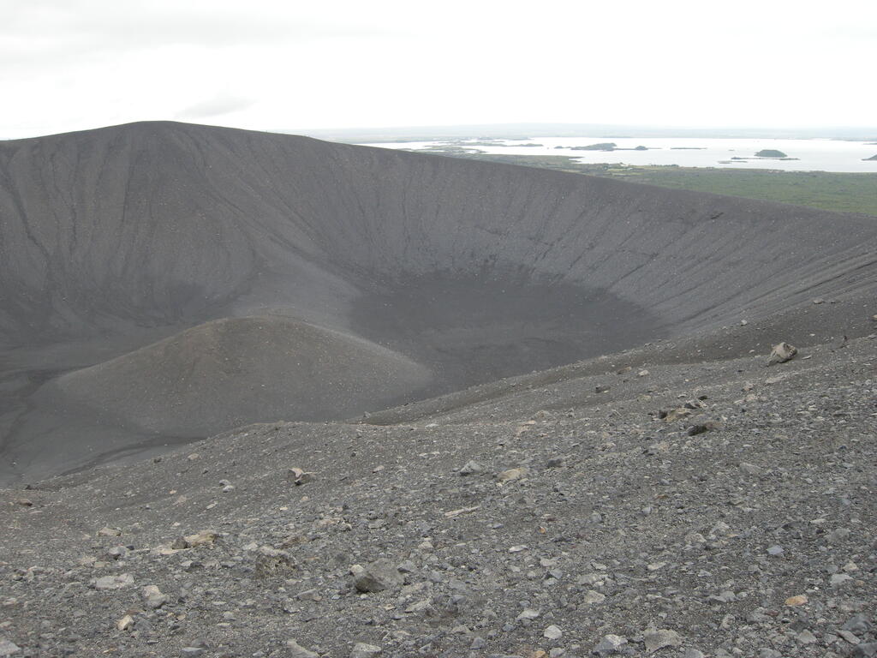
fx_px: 887
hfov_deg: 52.6
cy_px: 329
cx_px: 438
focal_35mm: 35
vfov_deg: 40.7
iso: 100
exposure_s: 1/174
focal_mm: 7.5
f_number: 4.3
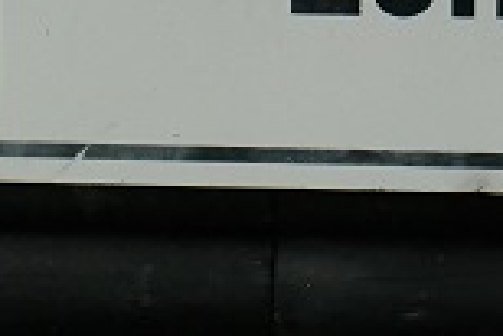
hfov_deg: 3.6
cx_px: 817
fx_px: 7944
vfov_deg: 2.4
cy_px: -148
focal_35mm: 568
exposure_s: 1/400
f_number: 8
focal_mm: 58.5
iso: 800
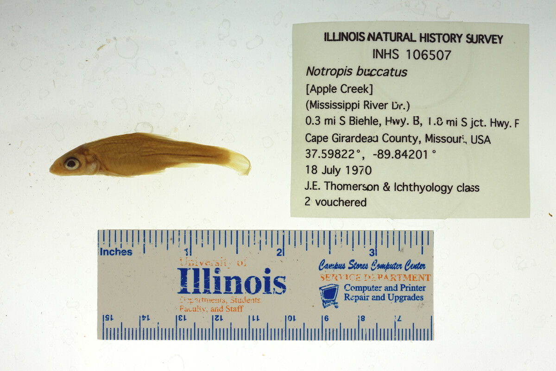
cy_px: 186
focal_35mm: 60
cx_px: 278
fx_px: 927
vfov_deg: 22.6
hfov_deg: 33.4
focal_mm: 60
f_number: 10
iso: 100
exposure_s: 1/200
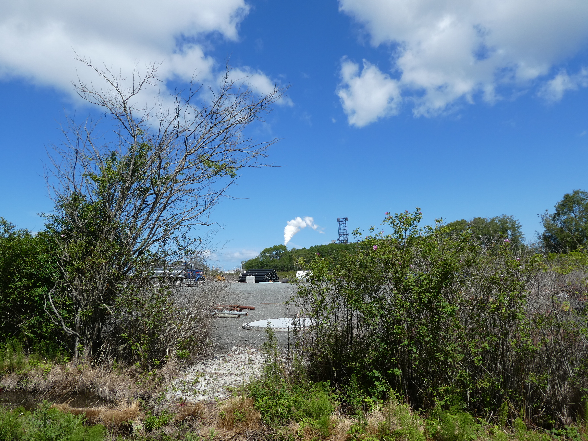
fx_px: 425
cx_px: 296
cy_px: 229
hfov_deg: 69.4
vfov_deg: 54.9
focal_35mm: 25
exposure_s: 1/1000
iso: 80
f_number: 3.5
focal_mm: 4.3
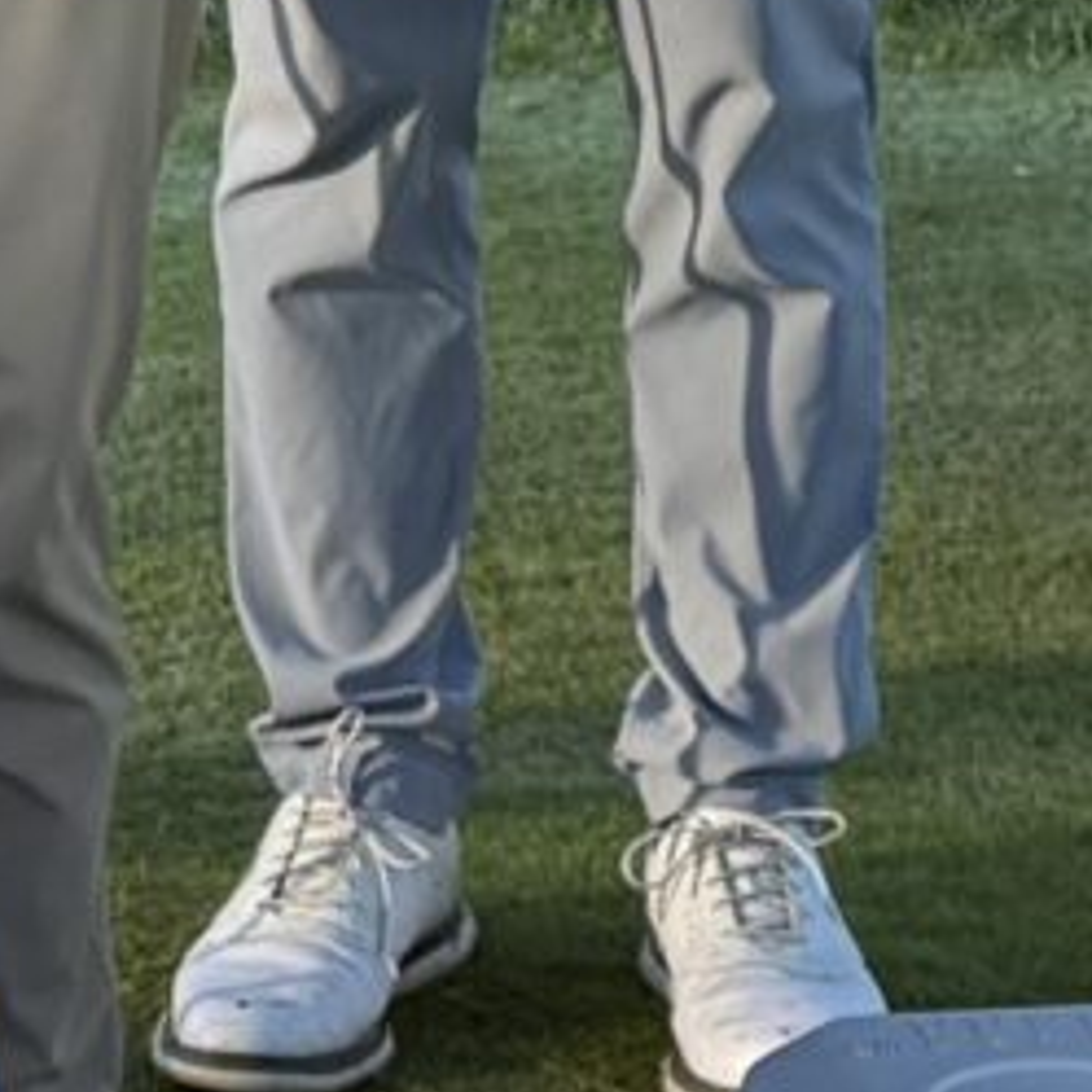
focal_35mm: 218
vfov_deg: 7.8
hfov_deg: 7.9
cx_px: -474
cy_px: -767
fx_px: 7780
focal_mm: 6.76
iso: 100
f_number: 1.78
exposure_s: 1/979
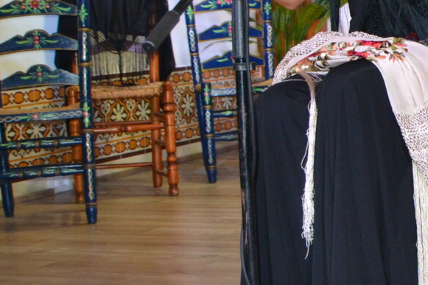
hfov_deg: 16.0
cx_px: 611
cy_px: 59
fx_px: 1414
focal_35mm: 119
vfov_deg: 11.5
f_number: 3.8
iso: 1100
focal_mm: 24
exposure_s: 1/60
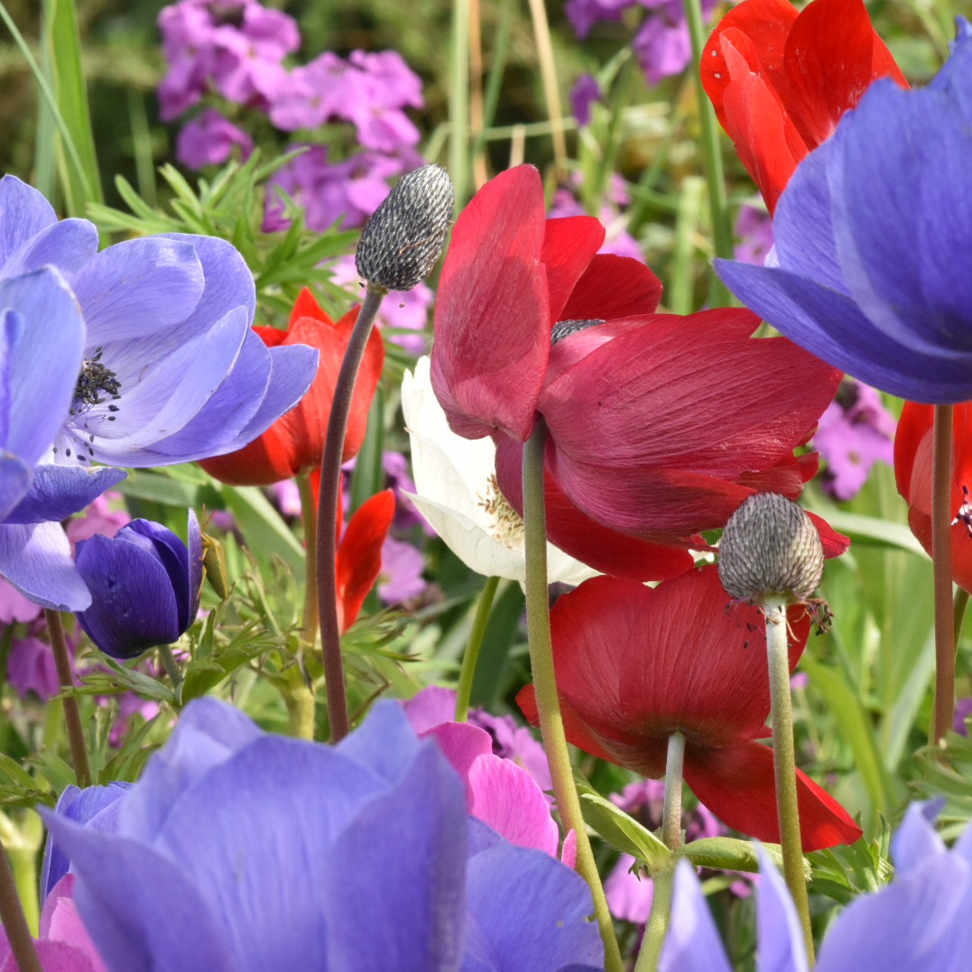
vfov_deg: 15.2
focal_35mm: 115
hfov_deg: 15.1
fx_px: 3653
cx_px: 340
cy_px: 486
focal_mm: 60
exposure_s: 1/125
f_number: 20
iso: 1250
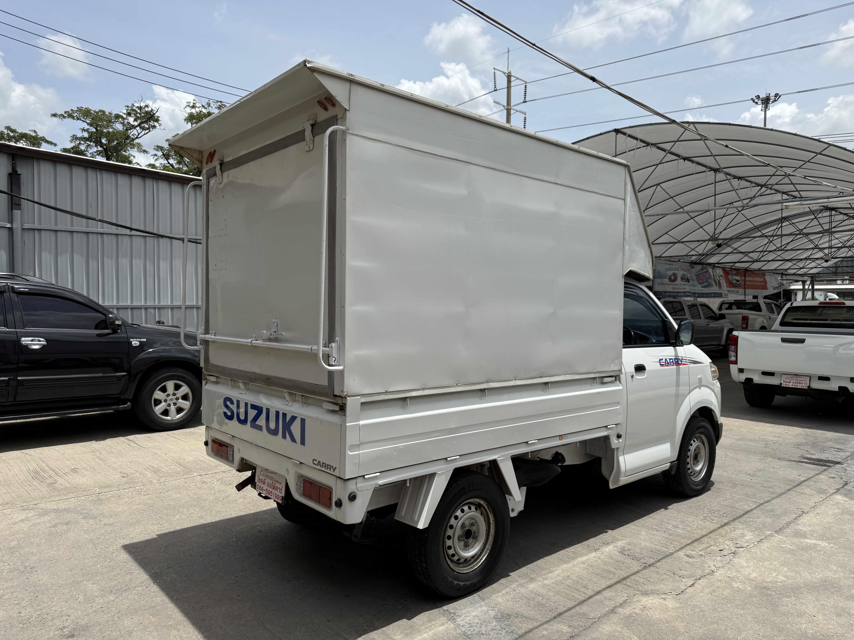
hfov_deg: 71.6
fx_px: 592
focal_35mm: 24
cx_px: 427
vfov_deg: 56.8
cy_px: 320
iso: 80
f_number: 1.78
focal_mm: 6.76
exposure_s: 1/6173
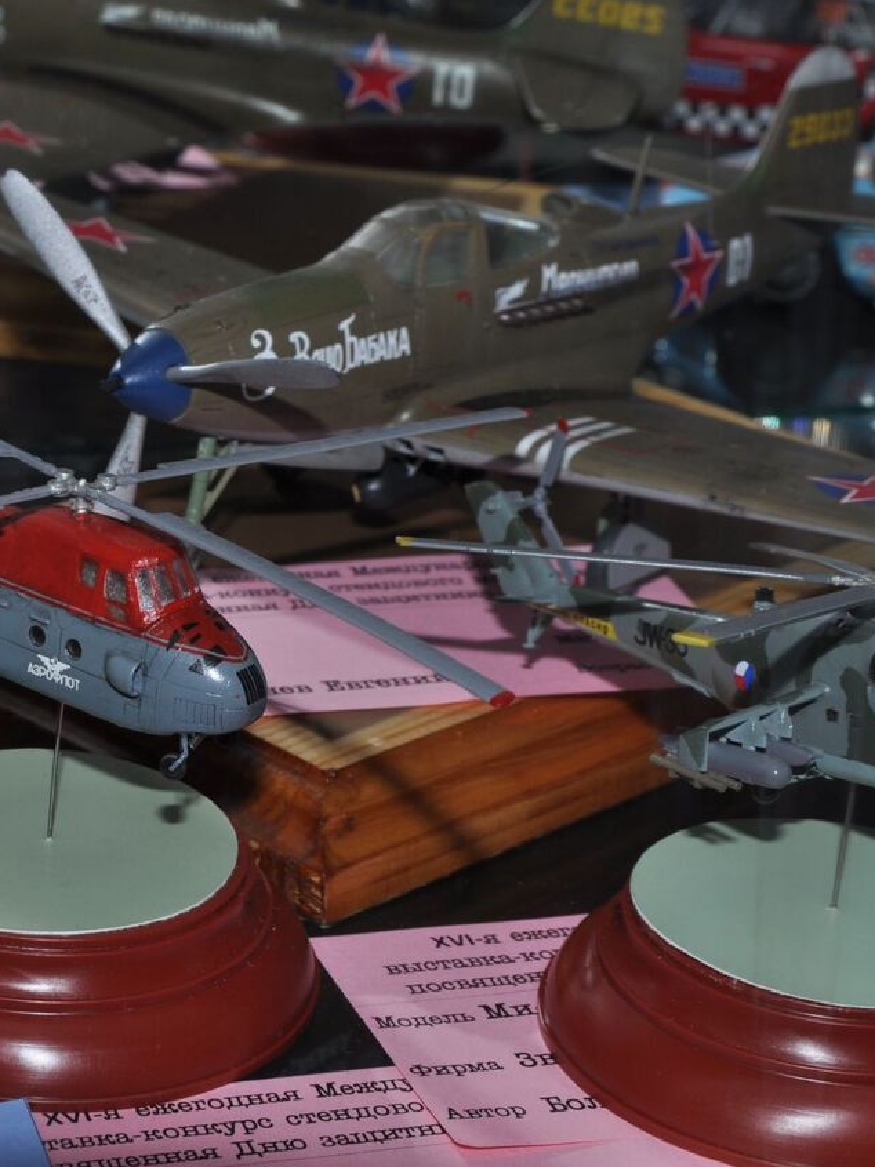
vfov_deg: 18.1
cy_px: 584
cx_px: 73
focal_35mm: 109
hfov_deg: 13.4
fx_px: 3675
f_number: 13
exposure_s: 1/200
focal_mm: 50
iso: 200
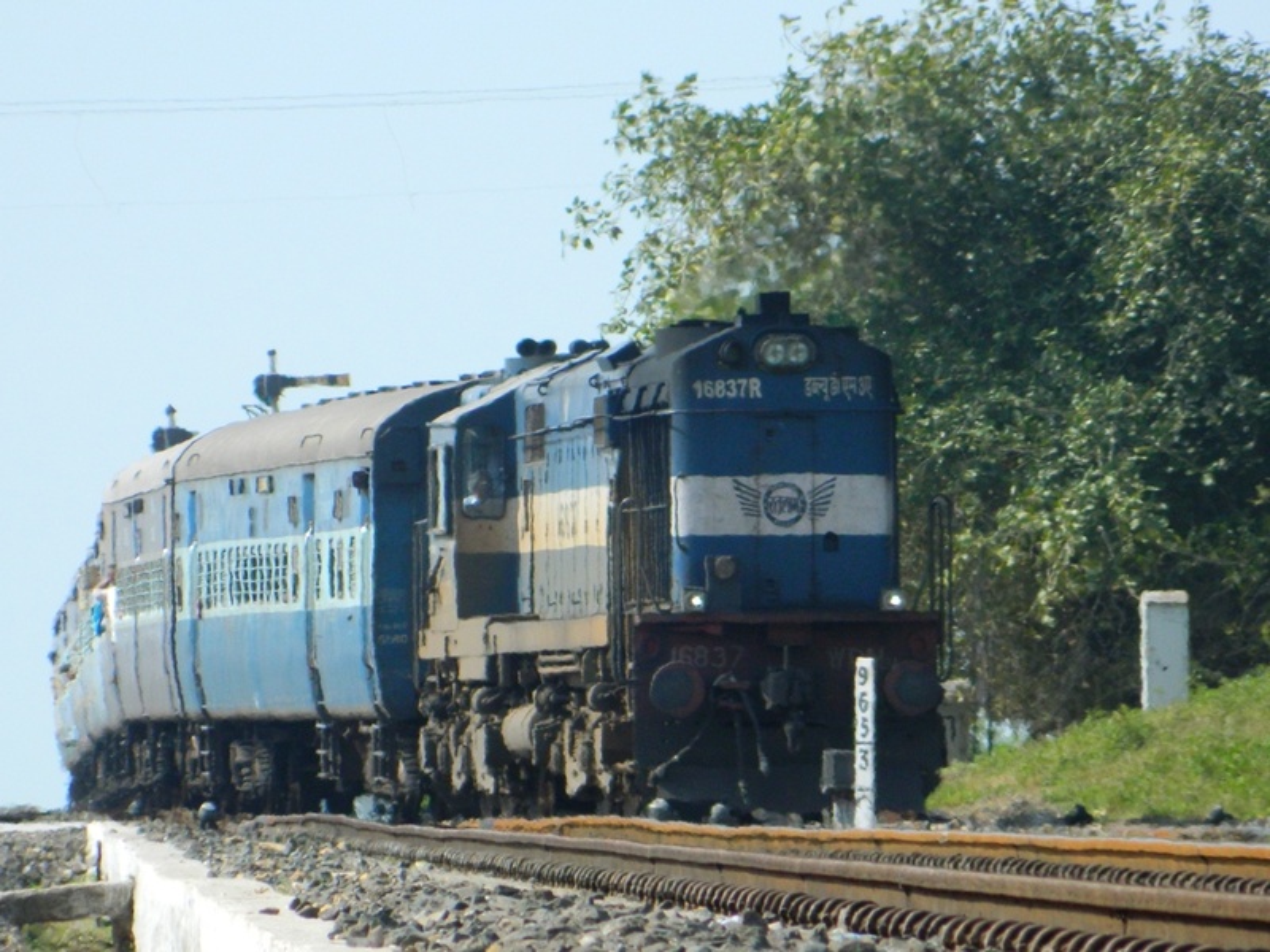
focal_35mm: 525
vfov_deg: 2.8
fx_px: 19261
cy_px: 476
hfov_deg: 3.8
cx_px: 635
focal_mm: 94.5
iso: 140
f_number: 5.8
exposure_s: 1/500
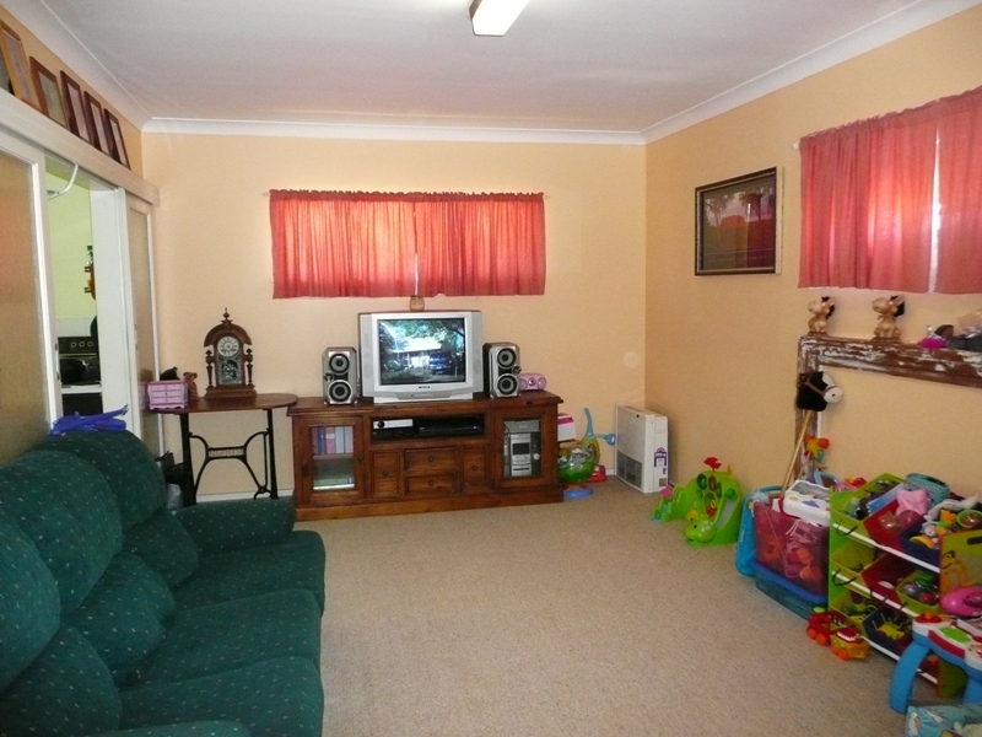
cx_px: 491
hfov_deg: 63.4
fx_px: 794
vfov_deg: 49.7
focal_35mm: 28
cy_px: 368
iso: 640
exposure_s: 1/30
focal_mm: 4.6
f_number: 3.3
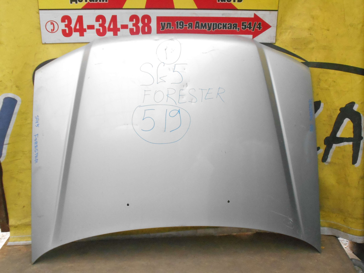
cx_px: 182
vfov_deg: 32.9
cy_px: 136
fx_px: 463
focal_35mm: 44
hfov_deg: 42.9
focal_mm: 7.7
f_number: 4.2
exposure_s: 1/125
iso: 800
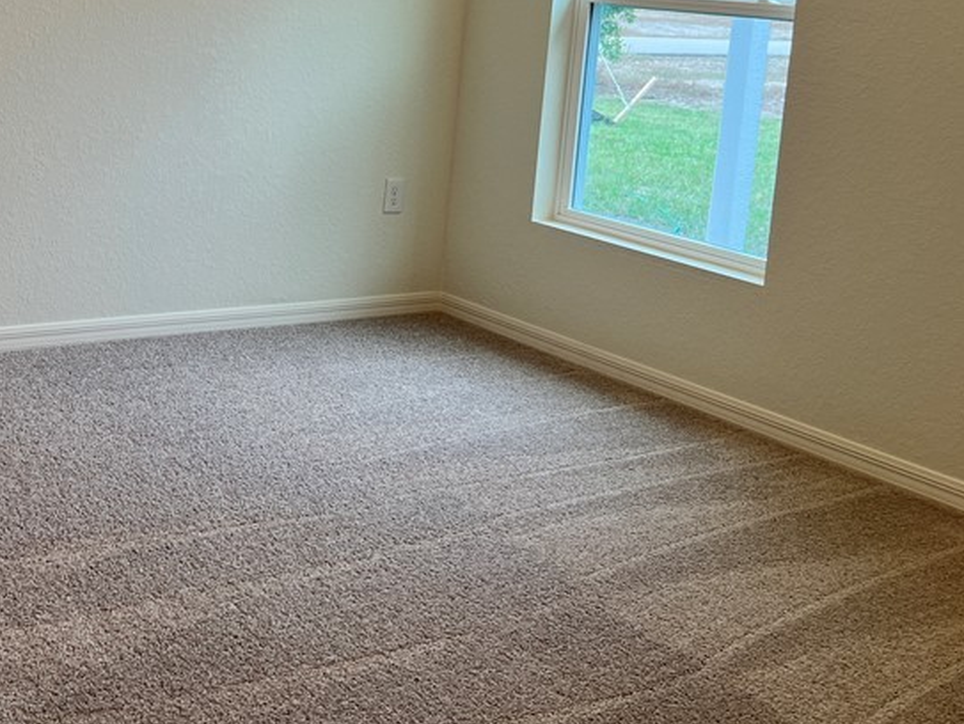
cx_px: 158
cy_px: 140
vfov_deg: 29.0
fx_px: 1365
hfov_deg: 37.2
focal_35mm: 49
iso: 40
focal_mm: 5.7
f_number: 1.5
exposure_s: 1/120
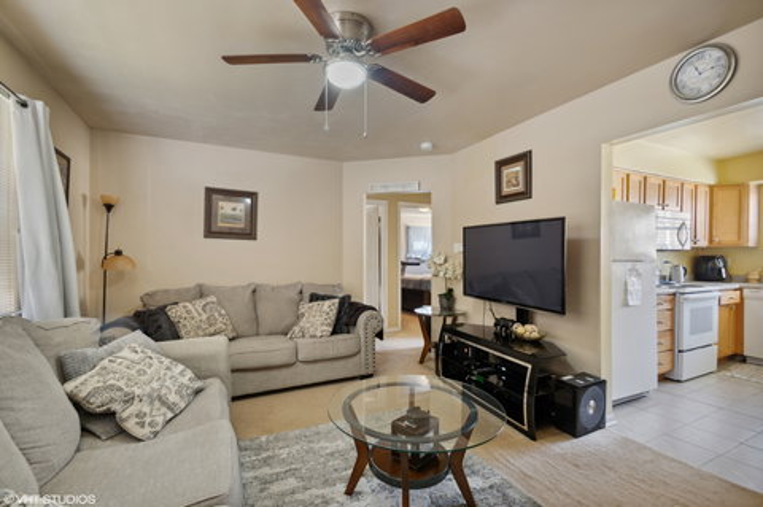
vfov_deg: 77.2
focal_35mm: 15
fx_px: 318
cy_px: 254
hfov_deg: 100.4
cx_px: 382
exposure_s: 1.6
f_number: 11
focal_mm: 10
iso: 100
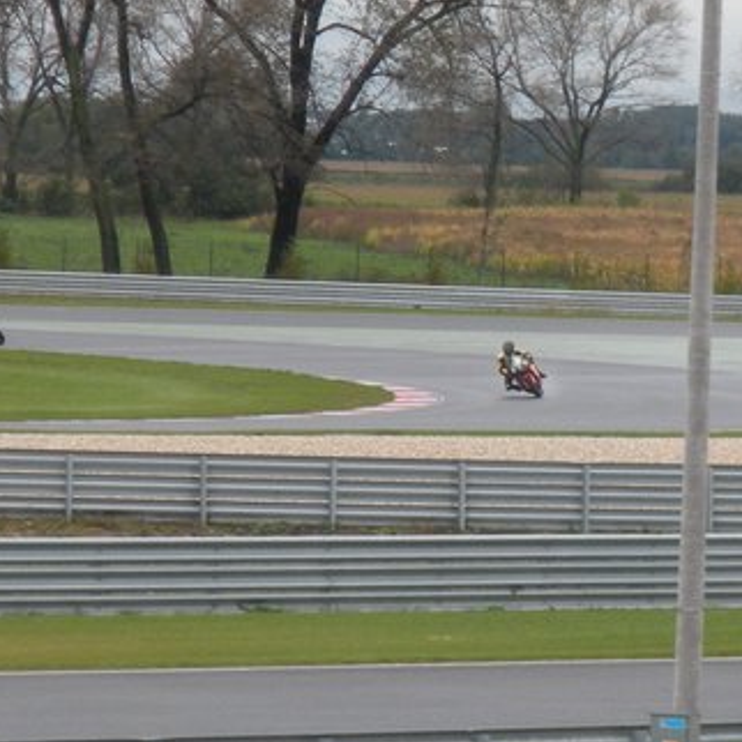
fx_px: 11568
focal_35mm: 477
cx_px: 590
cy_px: 306
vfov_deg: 3.7
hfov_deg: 3.7
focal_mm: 31.5
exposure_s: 1/250
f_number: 5.6
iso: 146
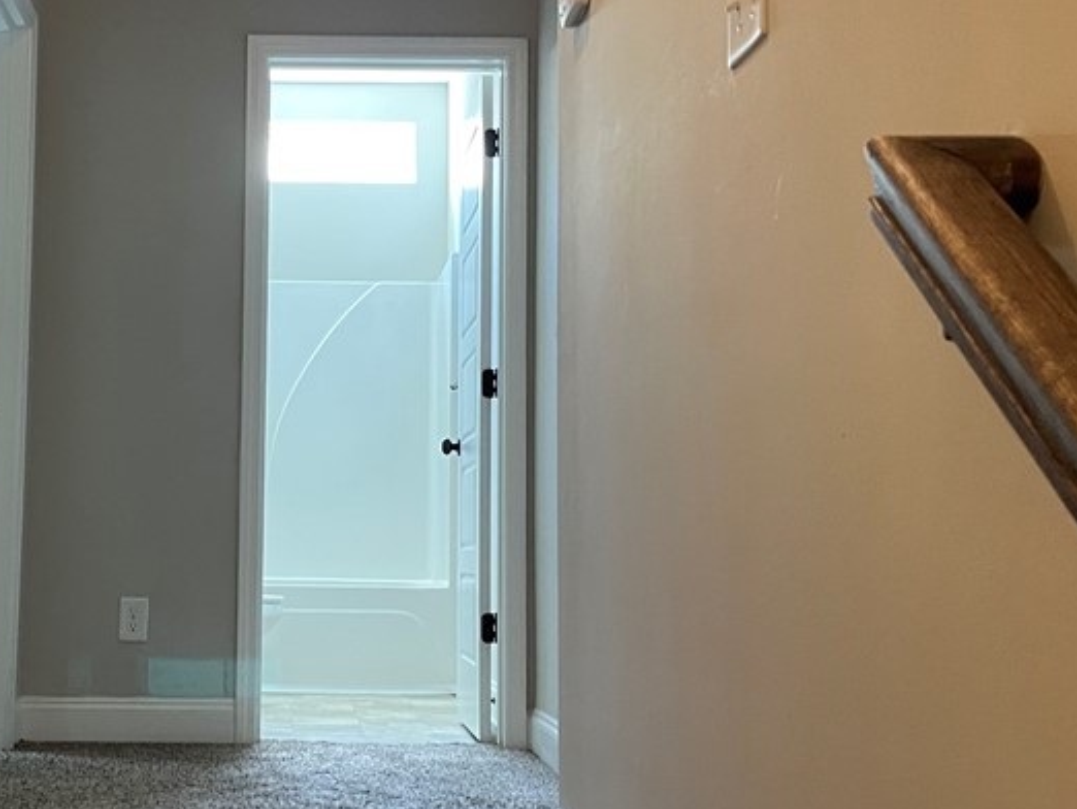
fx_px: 1525
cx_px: 266
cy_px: 427
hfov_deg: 37.9
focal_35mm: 49
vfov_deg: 29.7
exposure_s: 1/60
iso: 320
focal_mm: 5.1
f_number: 1.6
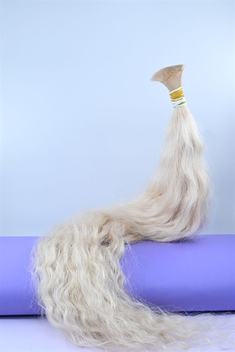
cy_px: 176
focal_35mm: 56
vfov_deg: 35.9
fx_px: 543
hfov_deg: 24.4
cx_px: 118
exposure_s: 1/125
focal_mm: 37
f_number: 9
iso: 250
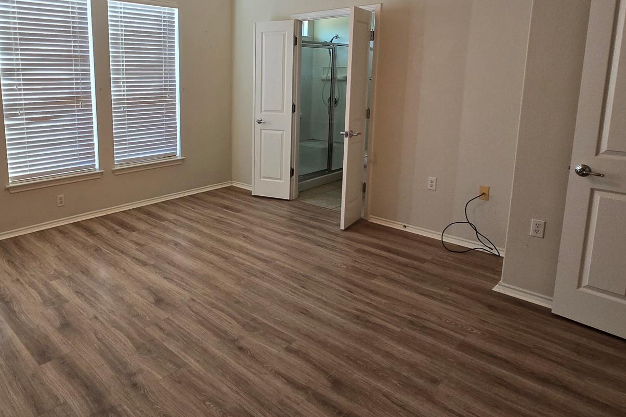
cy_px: 139
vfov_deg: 54.0
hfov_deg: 74.3
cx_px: 220
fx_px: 400
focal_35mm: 23
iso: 100
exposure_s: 1/60
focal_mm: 2.2
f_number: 2.2
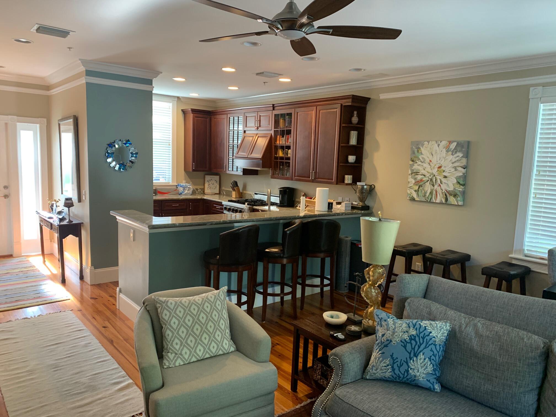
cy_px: 208
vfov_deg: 53.1
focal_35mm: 26
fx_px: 418
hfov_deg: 67.3
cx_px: 278
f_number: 1.8
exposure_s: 1/60
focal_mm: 4.25
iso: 160
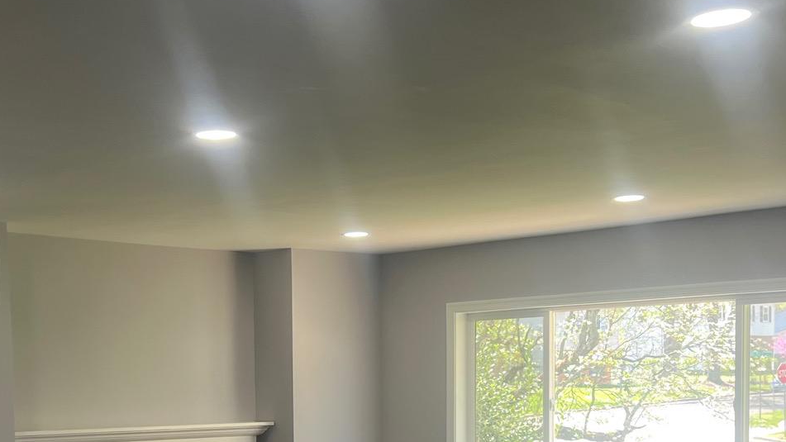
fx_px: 1271
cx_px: 286
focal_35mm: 61
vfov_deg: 19.0
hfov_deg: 34.1
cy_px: 477
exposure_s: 1/120
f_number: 1.5
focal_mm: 5.7
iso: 50
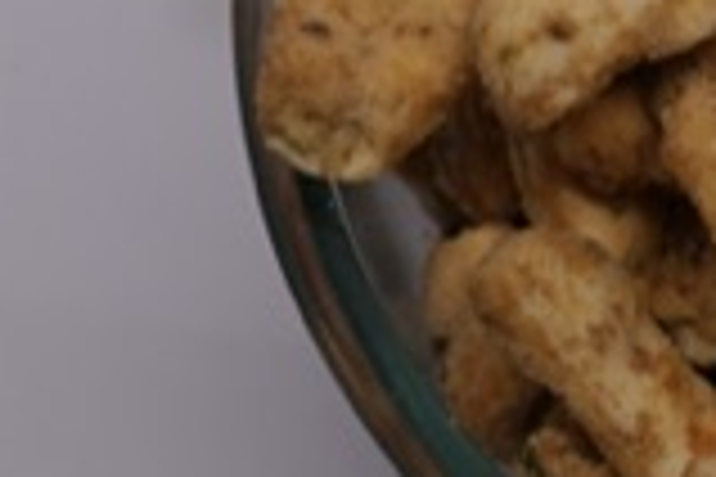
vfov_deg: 5.0
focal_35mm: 276
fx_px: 5489
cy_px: 74
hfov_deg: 7.3
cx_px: 1130
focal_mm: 55
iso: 320
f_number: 6.3
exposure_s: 1/200
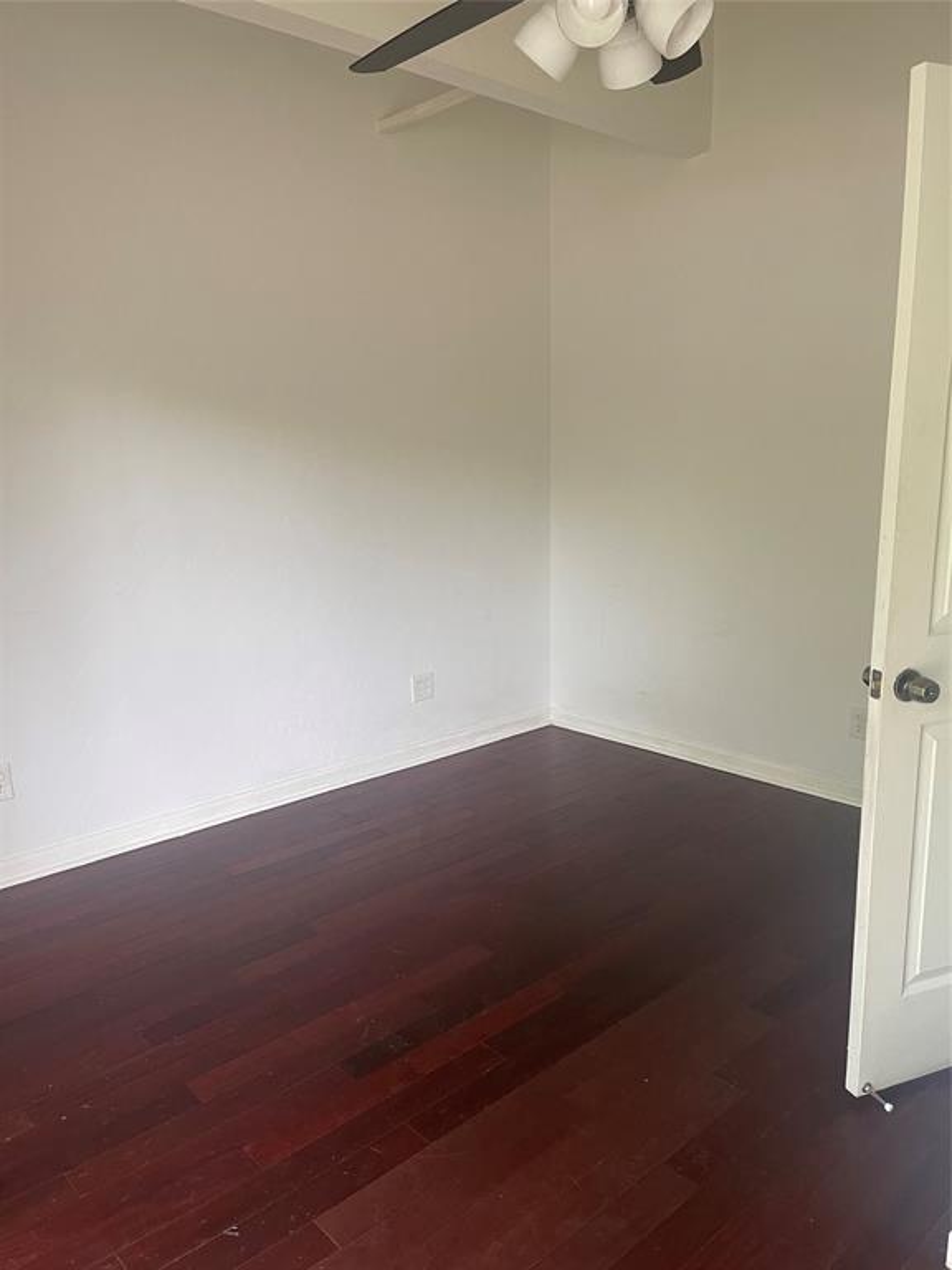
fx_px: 953
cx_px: 476
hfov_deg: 53.1
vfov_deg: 67.3
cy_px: 635
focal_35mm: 26
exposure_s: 1/60
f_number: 1.6
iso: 200
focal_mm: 5.1
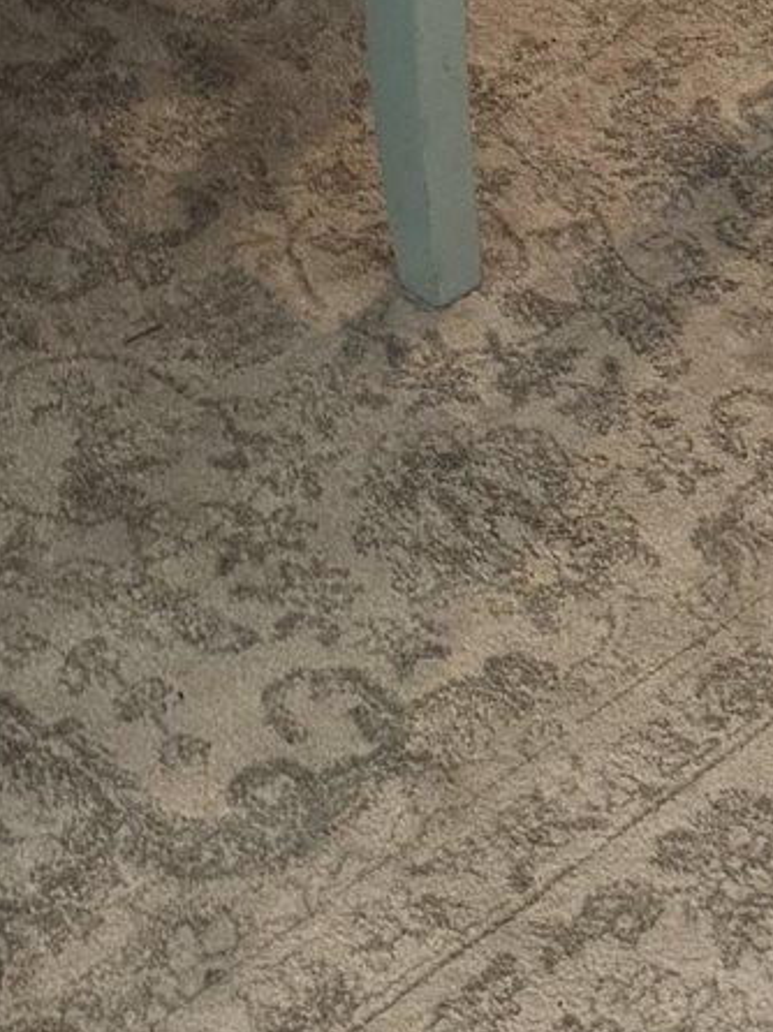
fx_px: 3696
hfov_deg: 11.9
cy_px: -1347
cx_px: 90
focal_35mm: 124
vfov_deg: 12.7
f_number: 1.78
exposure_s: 1/60
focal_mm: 6.76
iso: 320
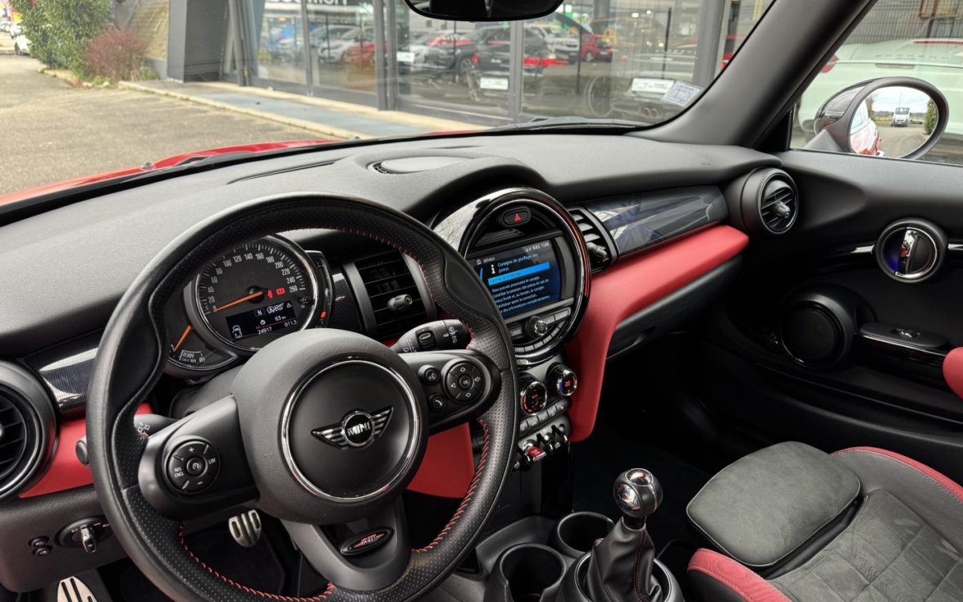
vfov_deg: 47.5
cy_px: 337
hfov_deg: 70.4
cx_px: 491
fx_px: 682
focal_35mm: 26
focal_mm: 6.76
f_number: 1.78
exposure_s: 1/121
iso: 200
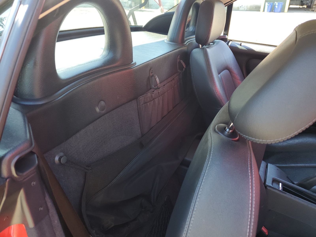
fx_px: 237
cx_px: 158
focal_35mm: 26
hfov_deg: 67.3
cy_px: 118
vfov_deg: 53.1
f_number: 1.5
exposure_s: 1/123
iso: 50
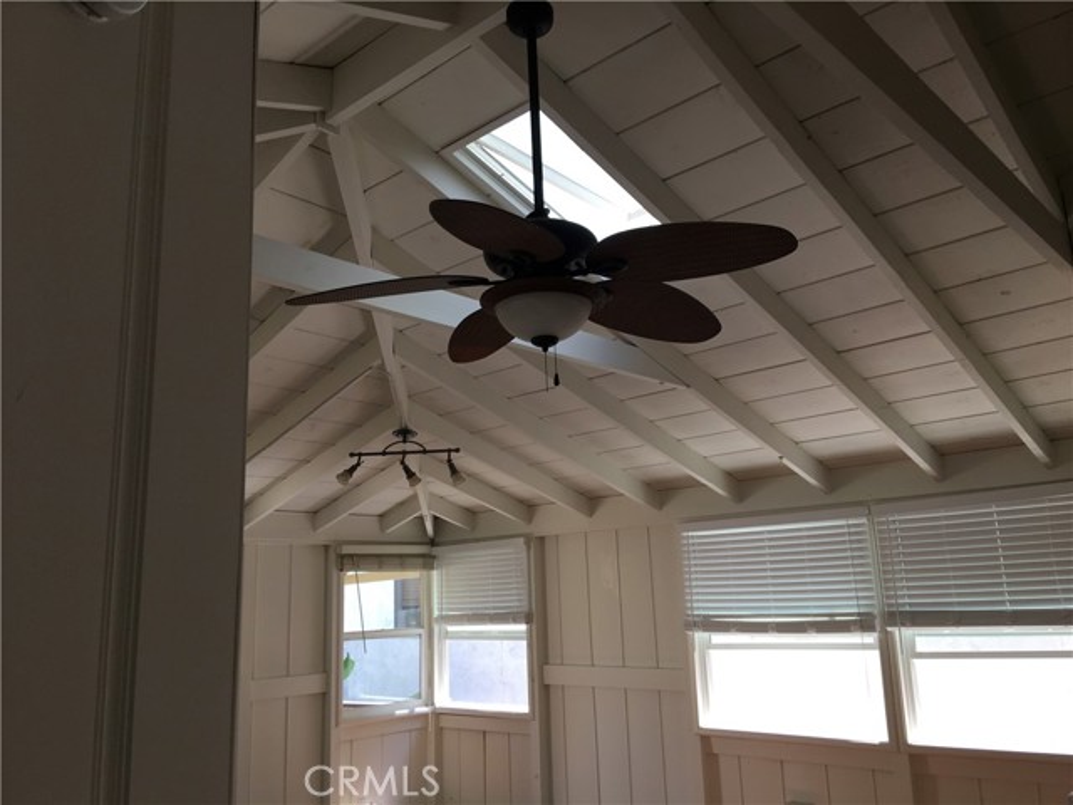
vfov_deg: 48.2
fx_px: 899
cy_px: 402
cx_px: 536
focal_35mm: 29
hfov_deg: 61.7
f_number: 2.2
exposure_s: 1/120
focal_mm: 4.15
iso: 25
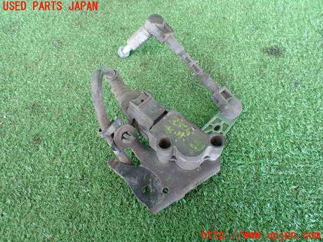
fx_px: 280
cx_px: 162
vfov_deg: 46.8
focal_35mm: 30
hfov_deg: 60.0
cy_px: 121
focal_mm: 5.4
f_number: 2.3
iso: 800
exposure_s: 1/40
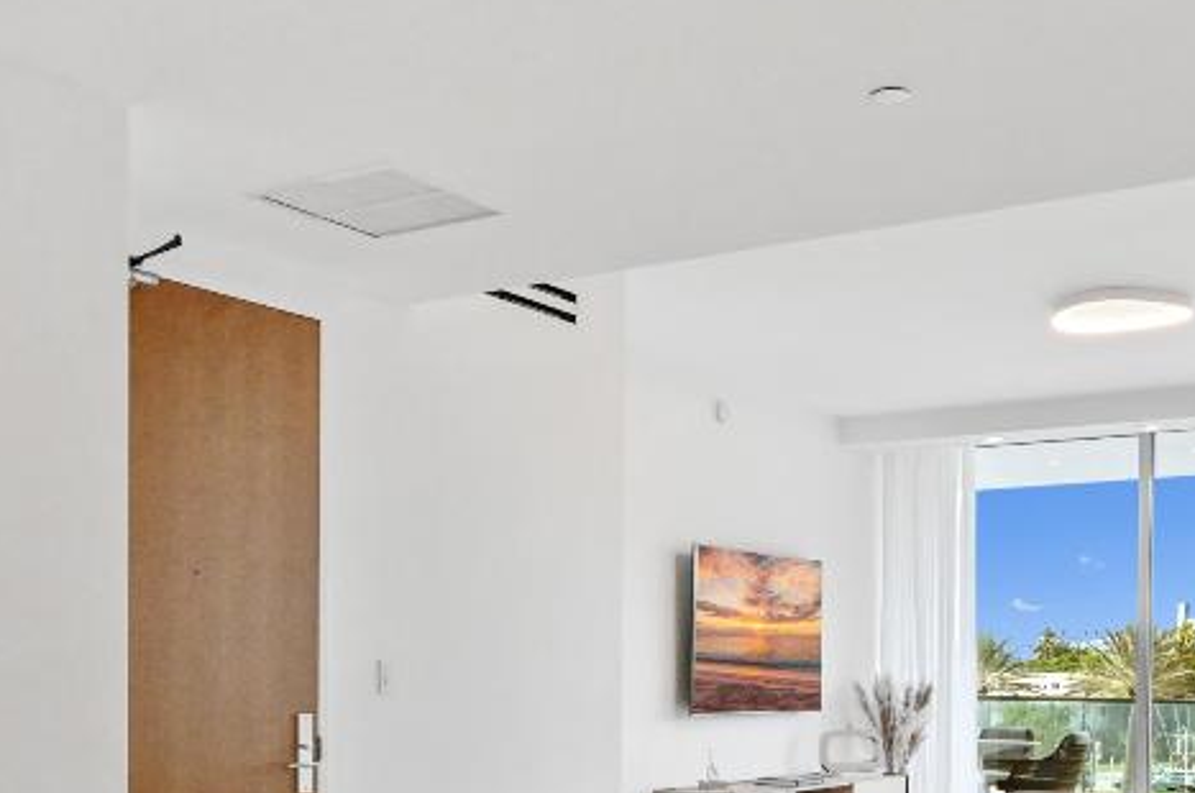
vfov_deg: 27.6
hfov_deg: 41.9
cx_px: 555
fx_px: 1558
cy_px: 701
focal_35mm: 47
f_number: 11
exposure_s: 1/125
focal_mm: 19
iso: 2000
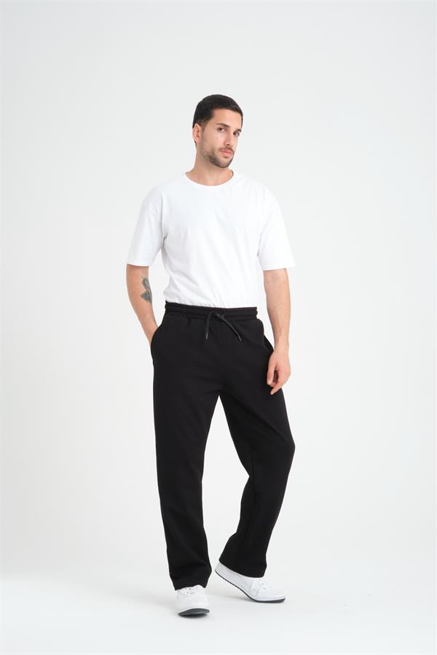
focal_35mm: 54
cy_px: 328
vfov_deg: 36.9
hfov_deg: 25.1
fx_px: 983
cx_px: 218
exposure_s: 1/125
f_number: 11
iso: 160
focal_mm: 35.8
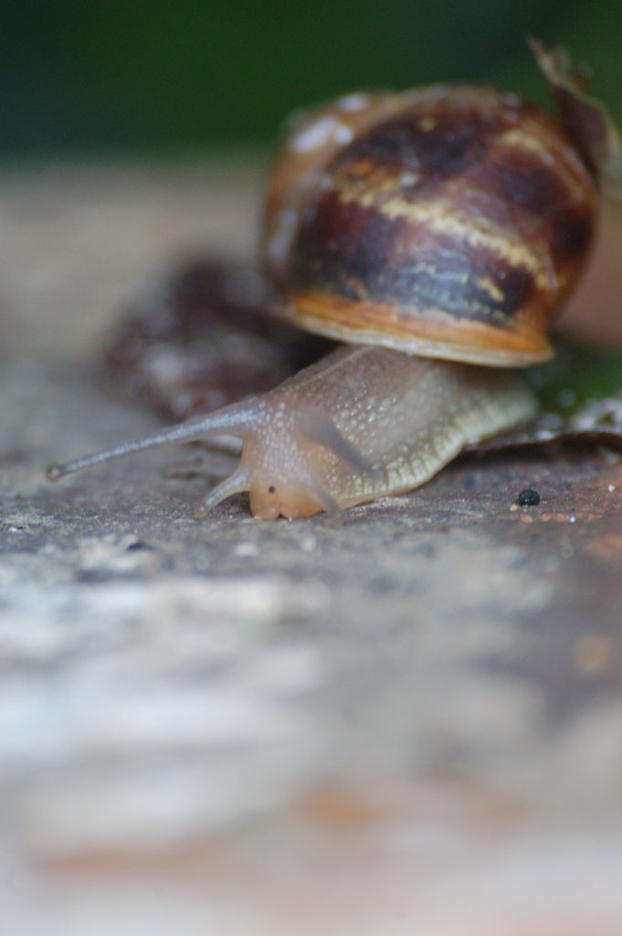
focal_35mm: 450
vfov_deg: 4.6
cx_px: 311
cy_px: 468
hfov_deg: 3.1
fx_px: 11681
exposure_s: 1/200
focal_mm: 300
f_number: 5.6
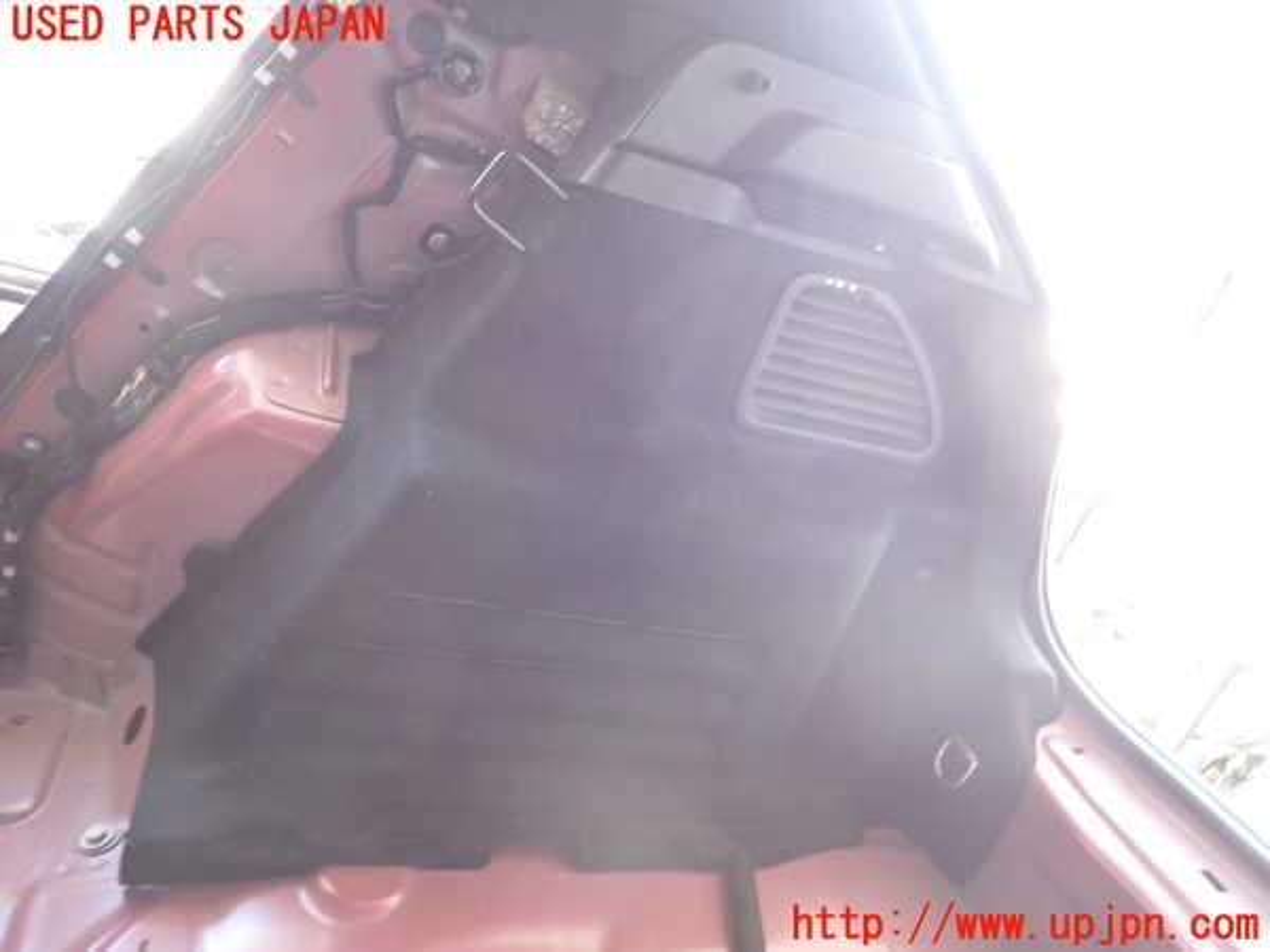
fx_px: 917
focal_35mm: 25
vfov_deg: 54.9
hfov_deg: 69.4
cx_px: 635
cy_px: 476
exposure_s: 1/30
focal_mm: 4.5
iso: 320
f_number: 2
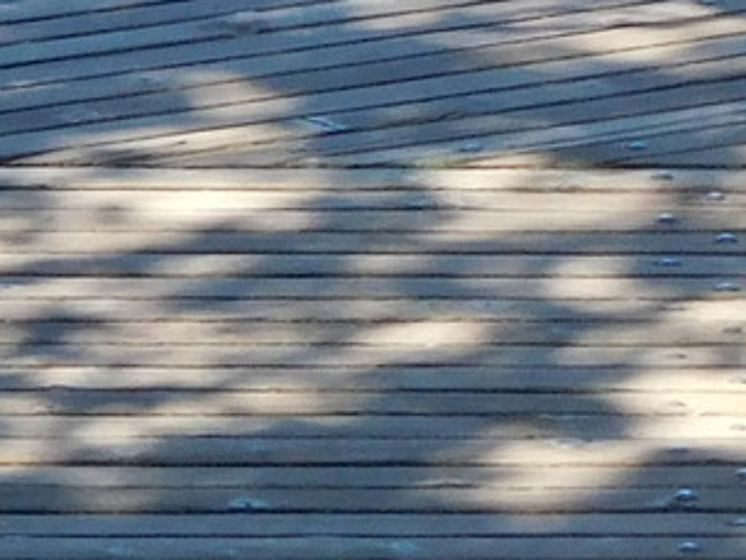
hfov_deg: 3.0
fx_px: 14143
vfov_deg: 2.2
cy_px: -1044
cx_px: 475
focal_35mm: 656
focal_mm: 17.8
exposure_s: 1/160
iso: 125
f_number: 4.8
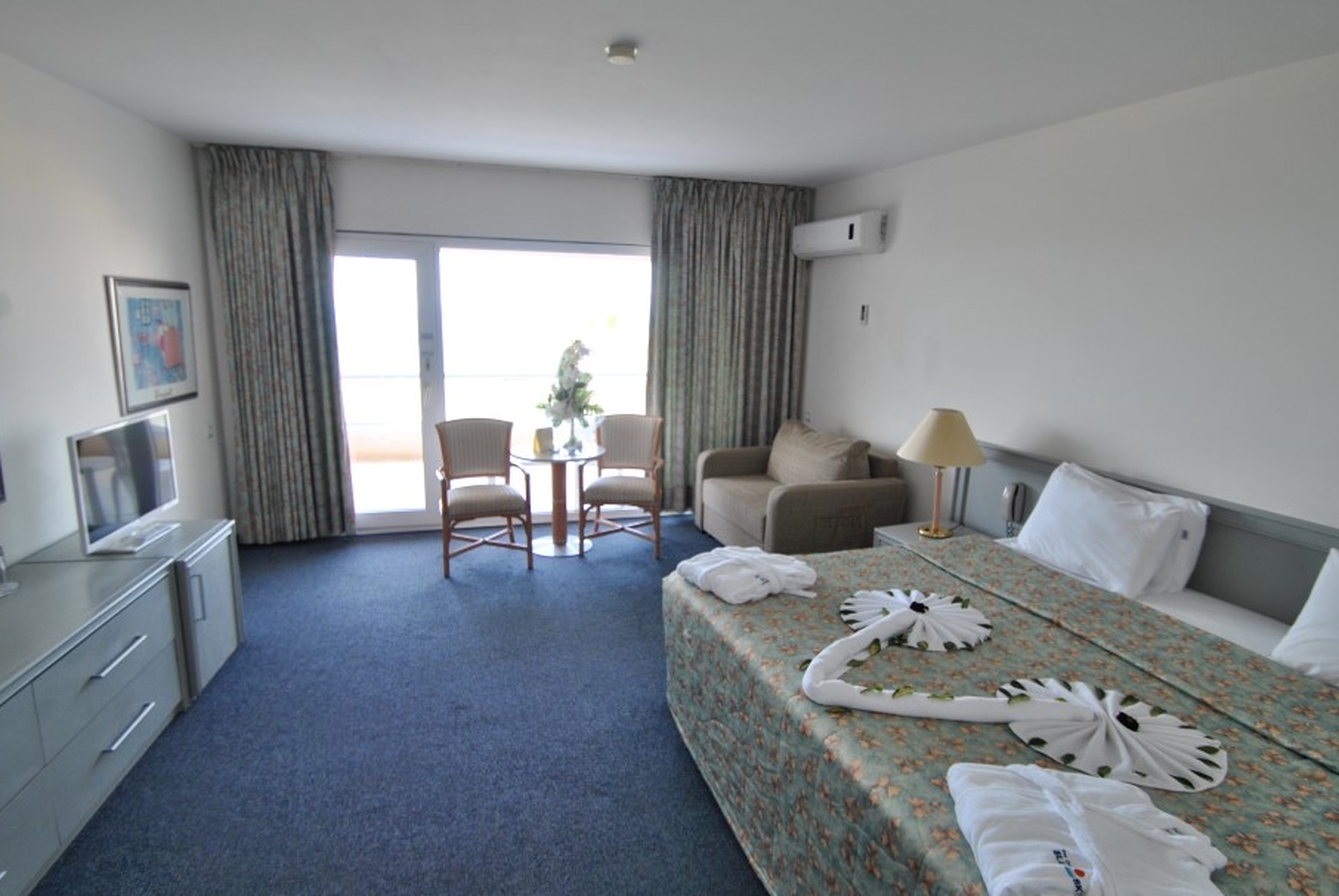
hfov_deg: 86.8
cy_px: 458
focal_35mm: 19
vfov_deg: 64.7
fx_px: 707
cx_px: 689
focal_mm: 10
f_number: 3.5
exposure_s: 1/80
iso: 200
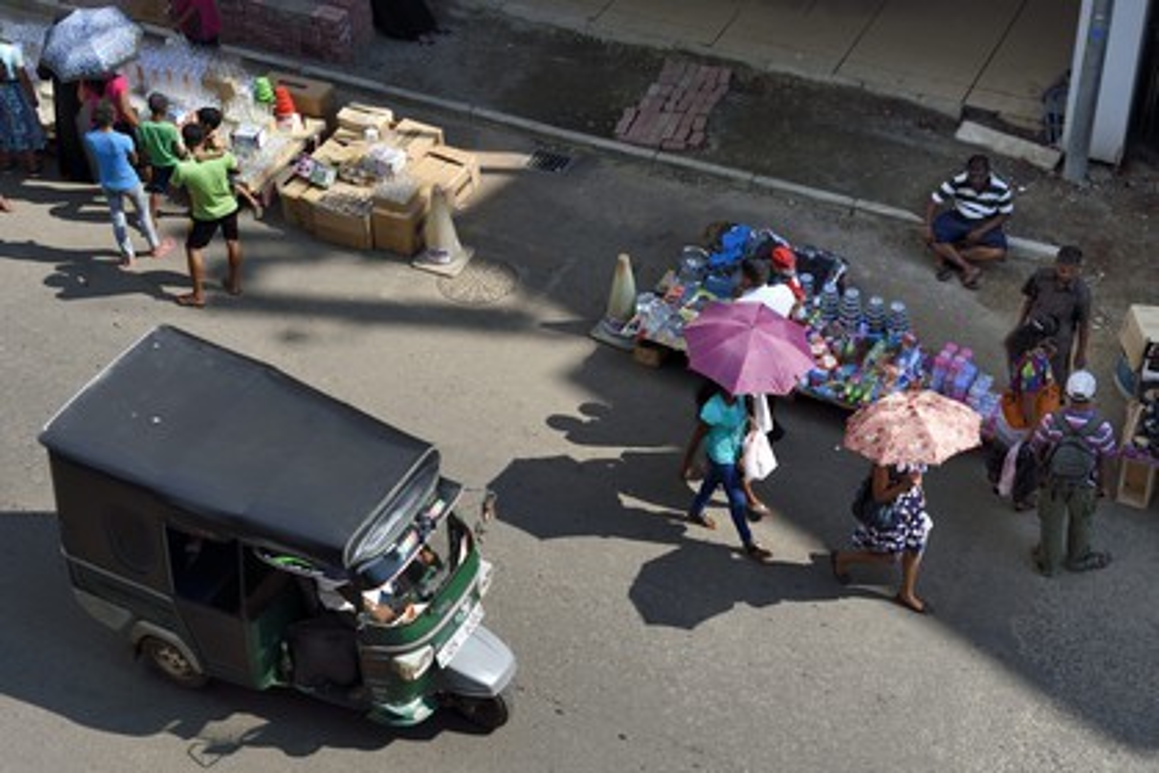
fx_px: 1932
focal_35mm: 60
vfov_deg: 22.6
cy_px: 386
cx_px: 580
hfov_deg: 33.4
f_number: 9
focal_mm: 60
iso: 200
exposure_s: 1/250
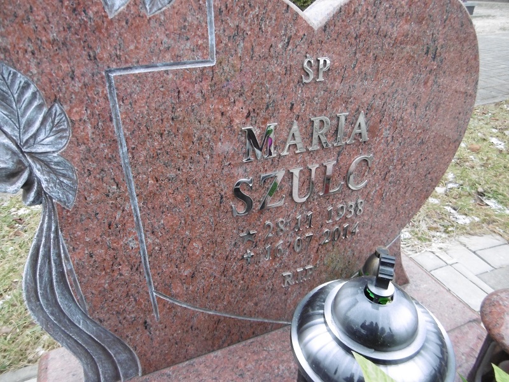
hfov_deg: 71.6
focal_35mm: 24
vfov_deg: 56.8
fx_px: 353
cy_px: 191
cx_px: 254
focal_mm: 4.3
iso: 320
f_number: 3.1
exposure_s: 1/125
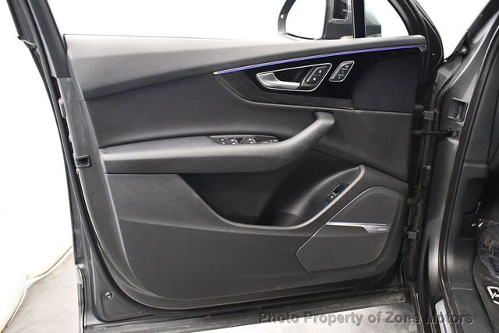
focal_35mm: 36
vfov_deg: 36.9
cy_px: 166
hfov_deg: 53.1
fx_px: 499
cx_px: 250
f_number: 3.5
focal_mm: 18
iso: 3200
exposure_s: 1/60
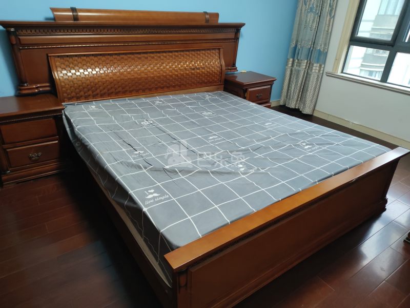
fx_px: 284
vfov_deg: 56.8
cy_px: 154
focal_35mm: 24
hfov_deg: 71.6
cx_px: 205
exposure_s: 1/100
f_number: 1.69
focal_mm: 6.72
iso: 244
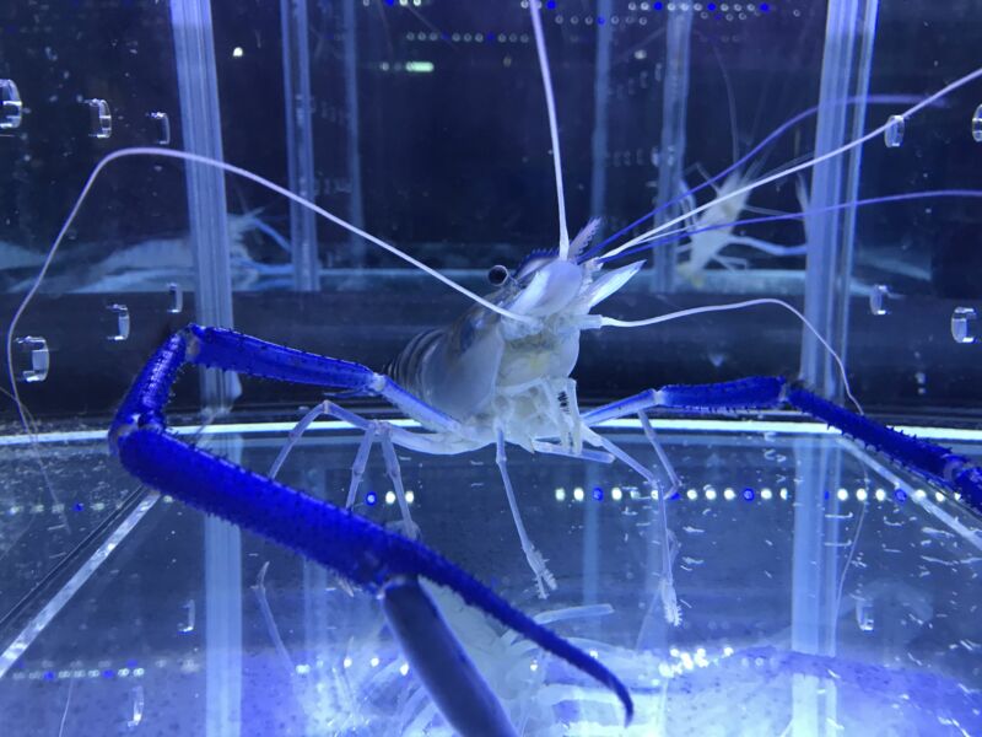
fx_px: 794
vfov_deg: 49.7
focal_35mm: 28
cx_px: 491
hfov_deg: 63.4
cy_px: 368
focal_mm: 3.99
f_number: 1.8
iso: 40
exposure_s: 1/17
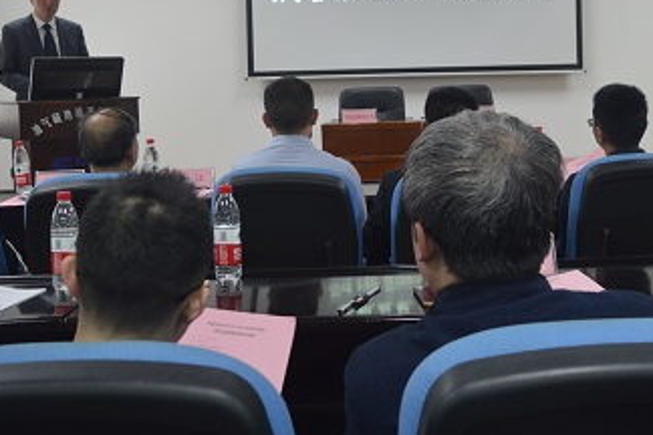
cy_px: 117
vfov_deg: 26.7
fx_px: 907
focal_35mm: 50
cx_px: 433
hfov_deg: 39.2
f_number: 3.5
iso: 400
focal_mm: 18
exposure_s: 1/30
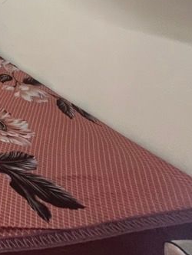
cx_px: -170
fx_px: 296
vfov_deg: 40.0
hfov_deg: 20.9
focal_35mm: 40
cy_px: -10
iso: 640
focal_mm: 1.57
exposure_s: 1/60
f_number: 1.8
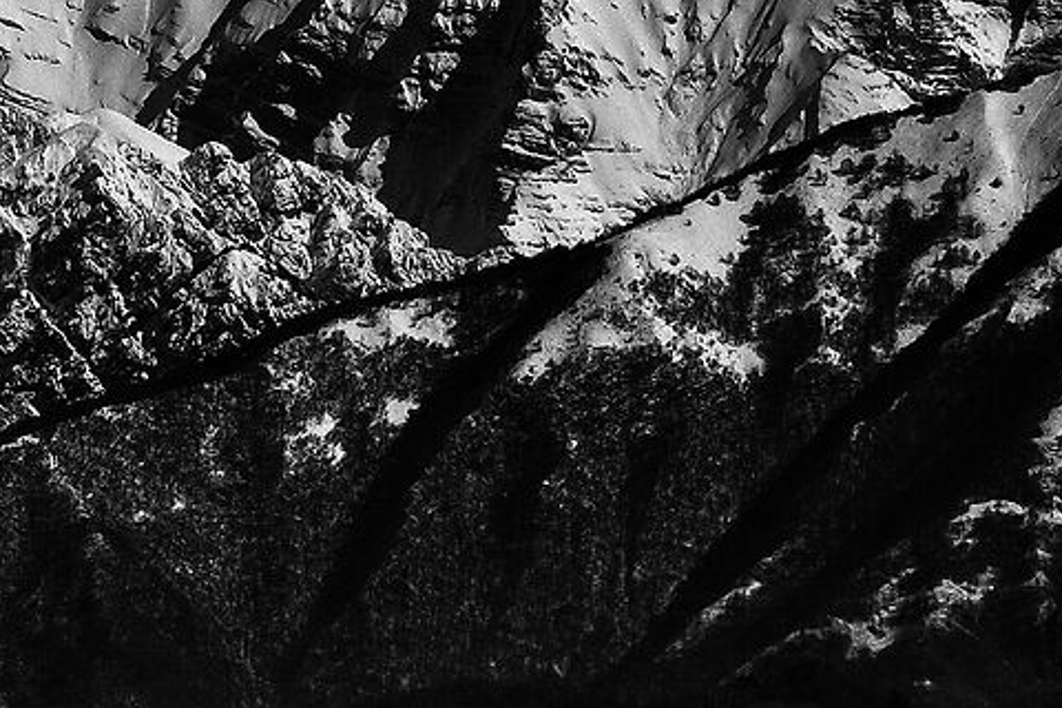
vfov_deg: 1.4
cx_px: 1108
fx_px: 29763
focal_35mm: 1009
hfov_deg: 2.0
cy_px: 976
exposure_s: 1/1100
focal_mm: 134.5
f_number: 9
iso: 200
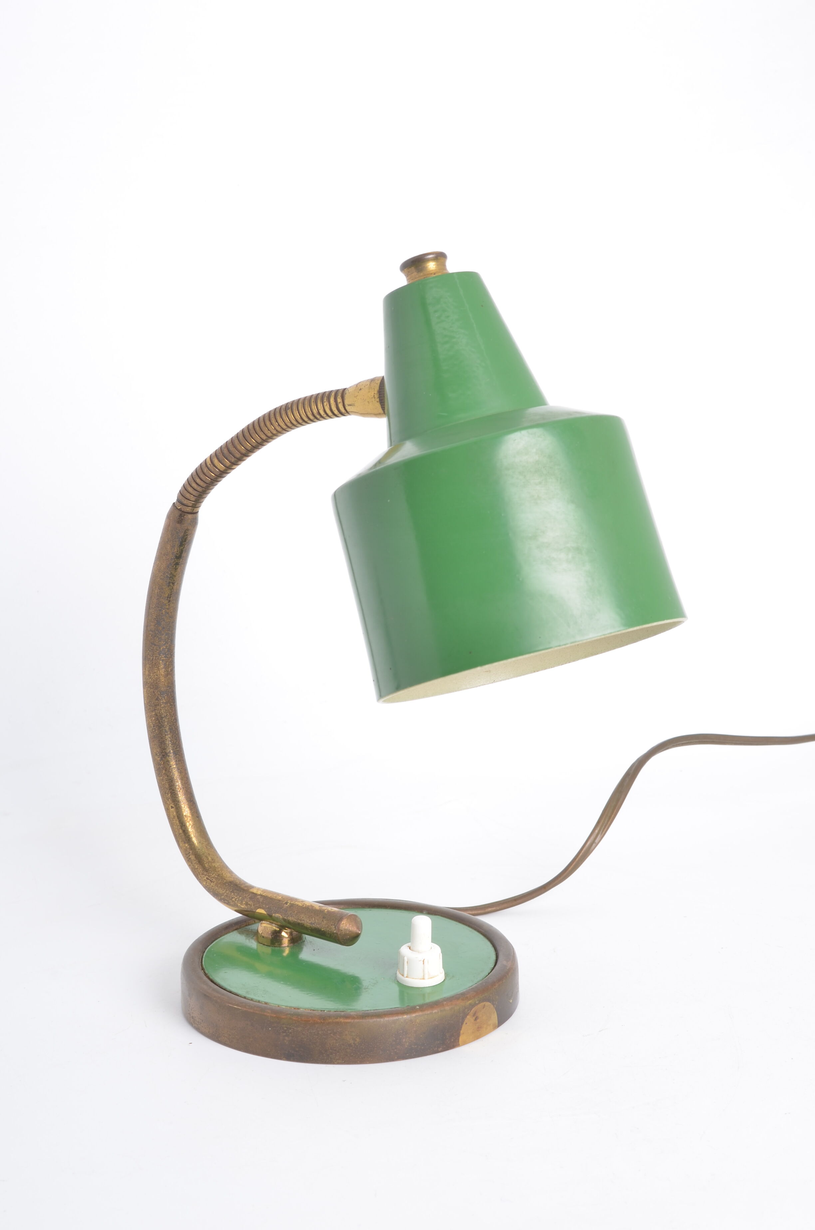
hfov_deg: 18.1
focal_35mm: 75
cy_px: 615
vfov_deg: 27.0
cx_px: 408
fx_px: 2558
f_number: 11
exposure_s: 1/125
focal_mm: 50
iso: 100
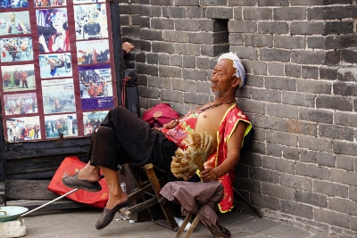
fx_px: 1562
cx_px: 178
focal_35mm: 158
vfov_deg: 8.7
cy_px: 119
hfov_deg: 13.0
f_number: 5.6
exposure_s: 1/200
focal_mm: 105
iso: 200
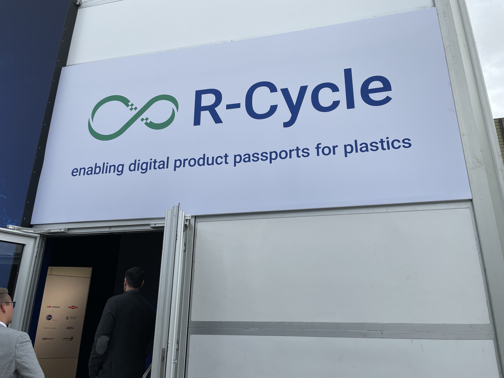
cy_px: 189
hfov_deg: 67.3
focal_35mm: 26
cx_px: 252
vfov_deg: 53.1
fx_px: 379
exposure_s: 1/493
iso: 32
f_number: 1.6
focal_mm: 4.2
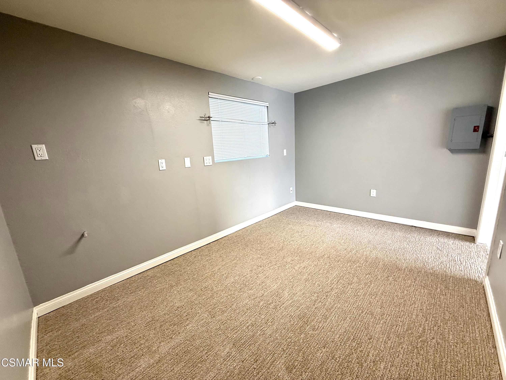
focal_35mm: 14
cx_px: 253
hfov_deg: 102.1
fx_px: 205
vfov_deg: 85.7
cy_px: 190
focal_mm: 2.22
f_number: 2.2
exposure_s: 1/120
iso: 160
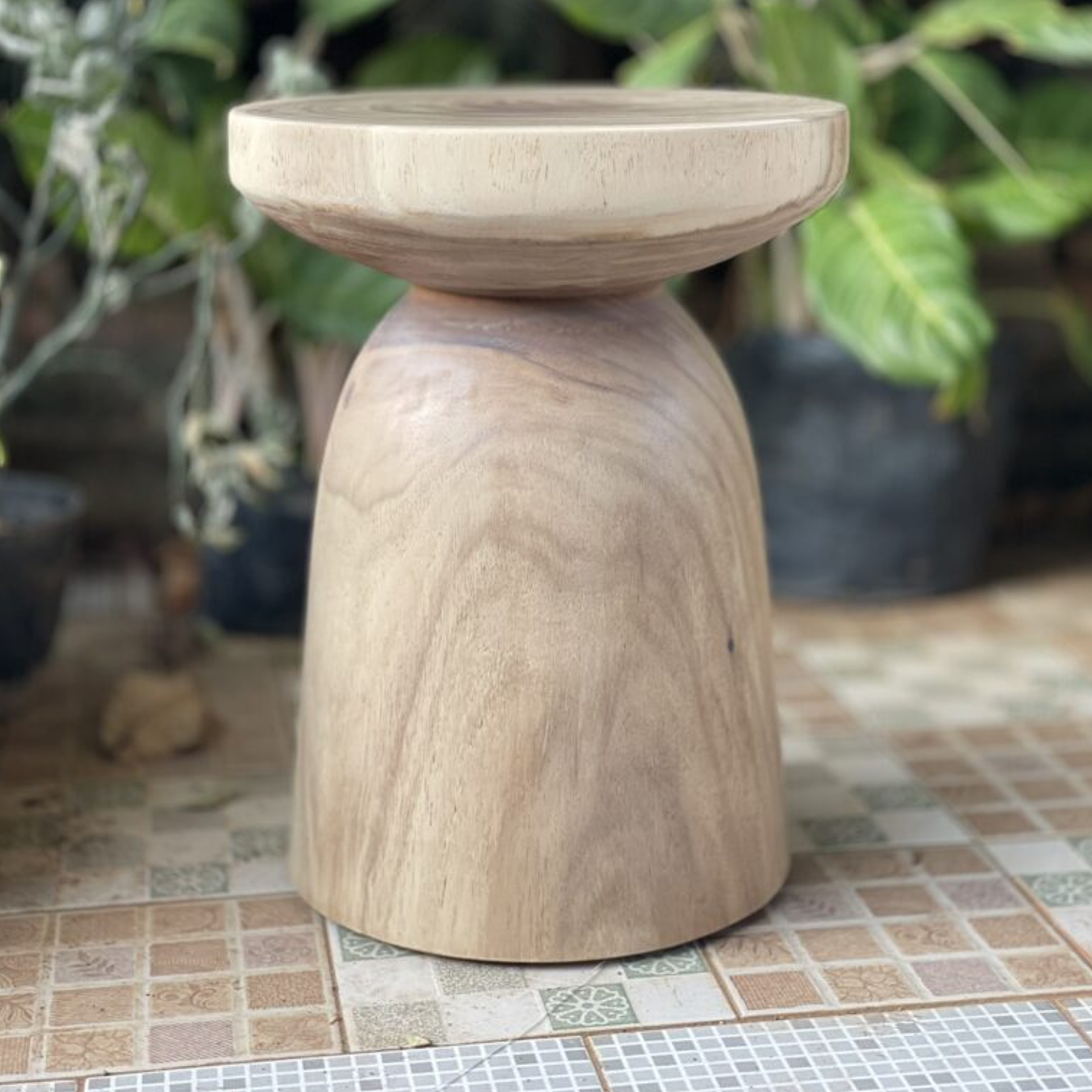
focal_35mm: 62
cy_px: 377
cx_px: 545
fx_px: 2213
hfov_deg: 27.7
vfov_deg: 27.6
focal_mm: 6
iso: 50
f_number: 2
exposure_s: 1/122
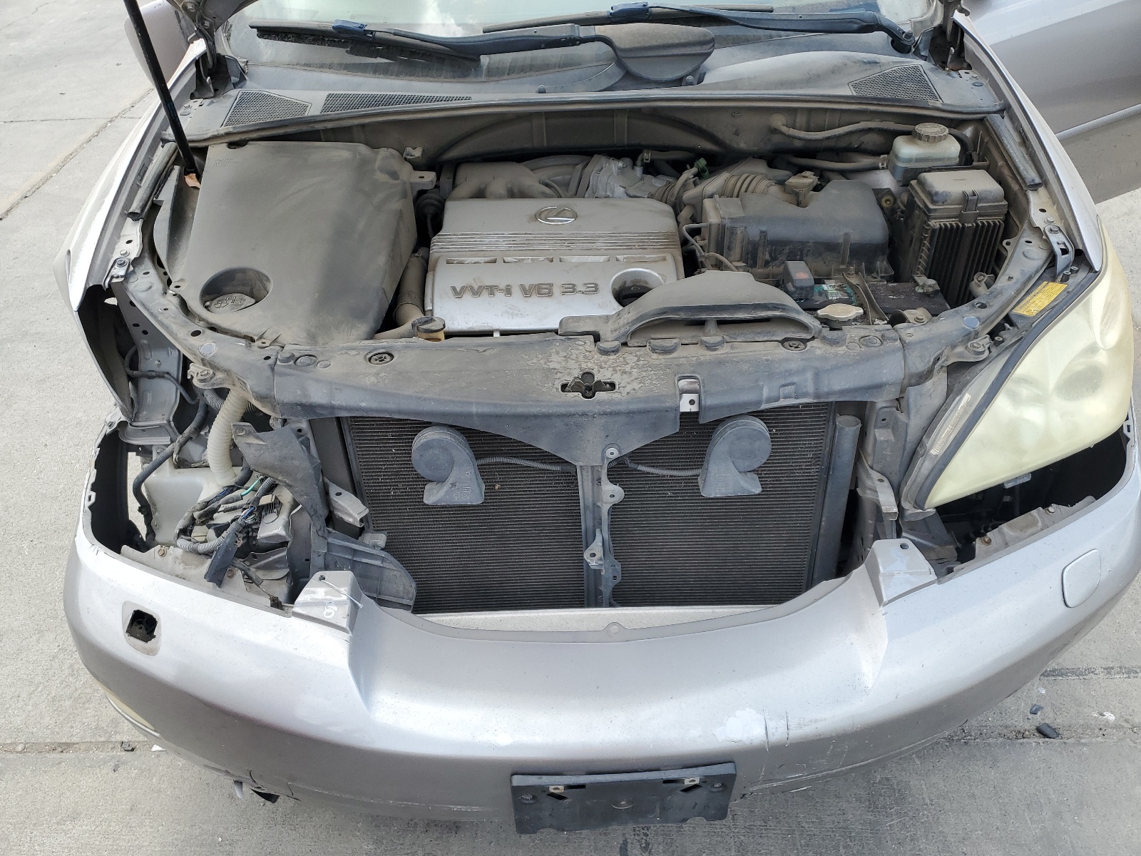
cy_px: 428
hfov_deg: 67.3
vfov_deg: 53.1
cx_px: 570
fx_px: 857
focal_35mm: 26
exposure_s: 1/714
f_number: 1.5
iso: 50
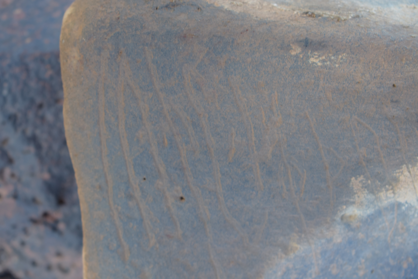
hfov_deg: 24.6
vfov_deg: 16.6
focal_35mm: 82
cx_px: 209
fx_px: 958
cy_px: 140
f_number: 5.6
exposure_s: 1/80
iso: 200
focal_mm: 55
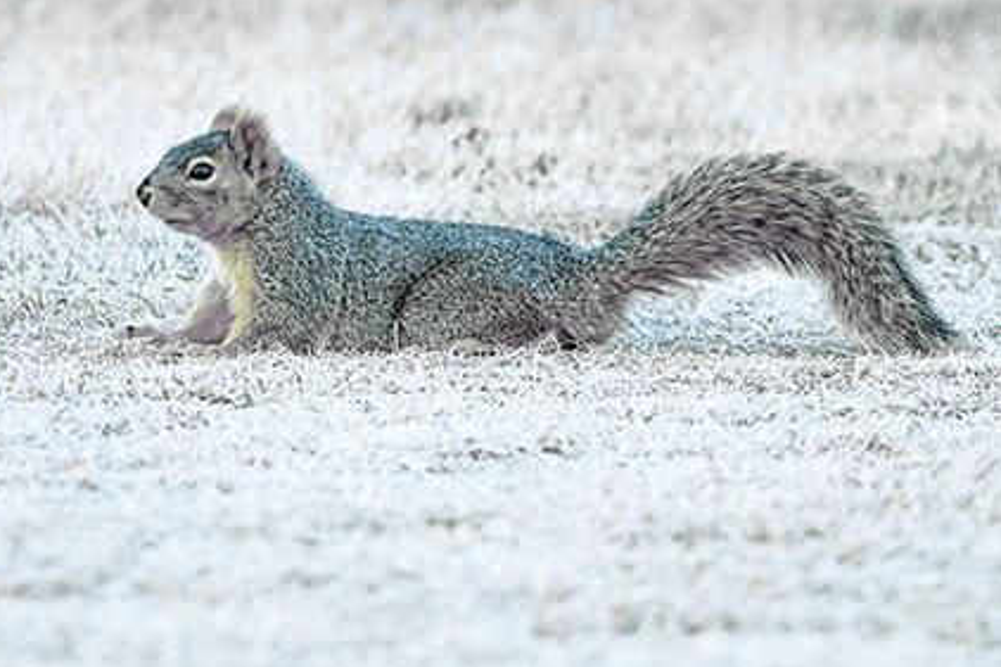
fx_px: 18093
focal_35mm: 651
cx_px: 410
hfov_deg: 3.2
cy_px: 277
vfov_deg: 2.1
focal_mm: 550
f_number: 11
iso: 3200
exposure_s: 1/3200
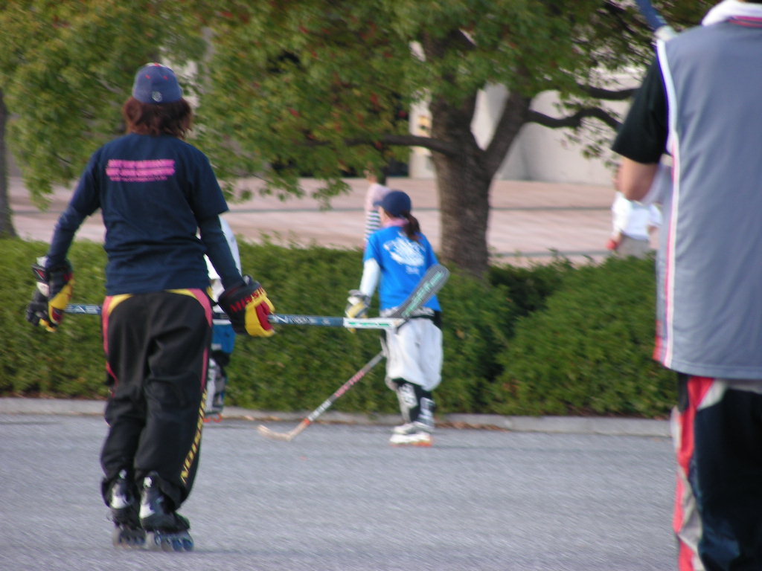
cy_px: 286
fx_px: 8365
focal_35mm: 380
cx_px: 381
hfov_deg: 5.2
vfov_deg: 3.9
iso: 50
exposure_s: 1/59.4
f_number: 3.5
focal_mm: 63.3
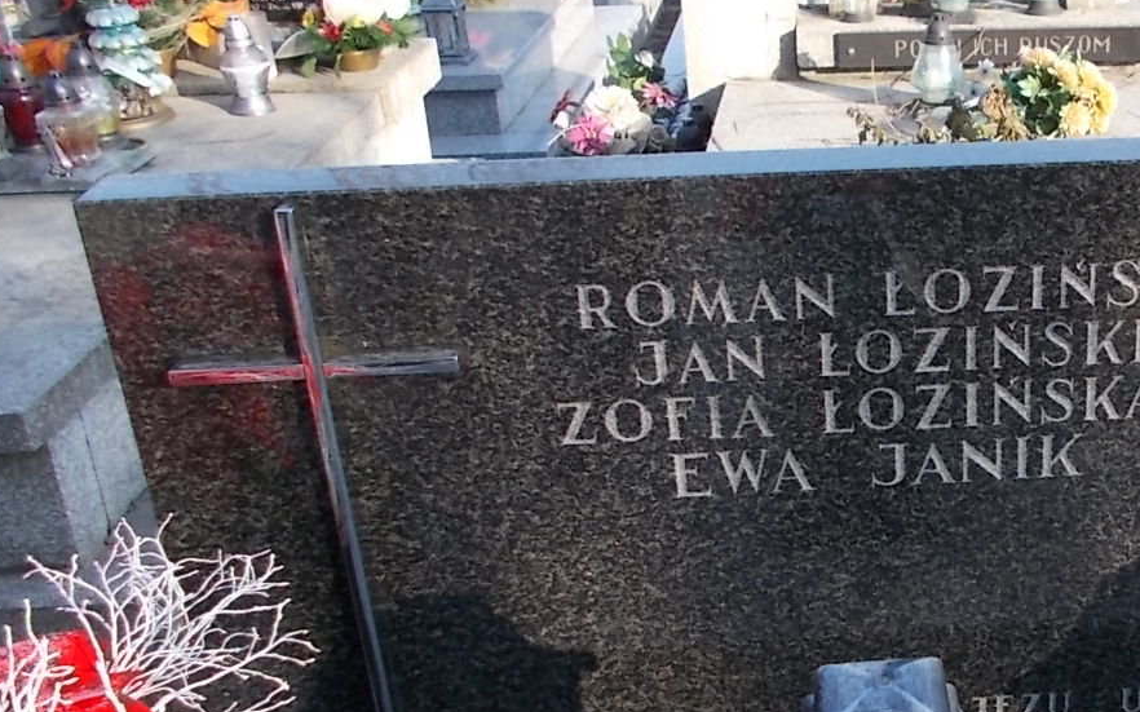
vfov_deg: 25.8
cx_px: 975
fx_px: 1553
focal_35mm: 50
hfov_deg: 38.2
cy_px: 407
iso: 80
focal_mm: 4.6
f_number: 3.2
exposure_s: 1/250
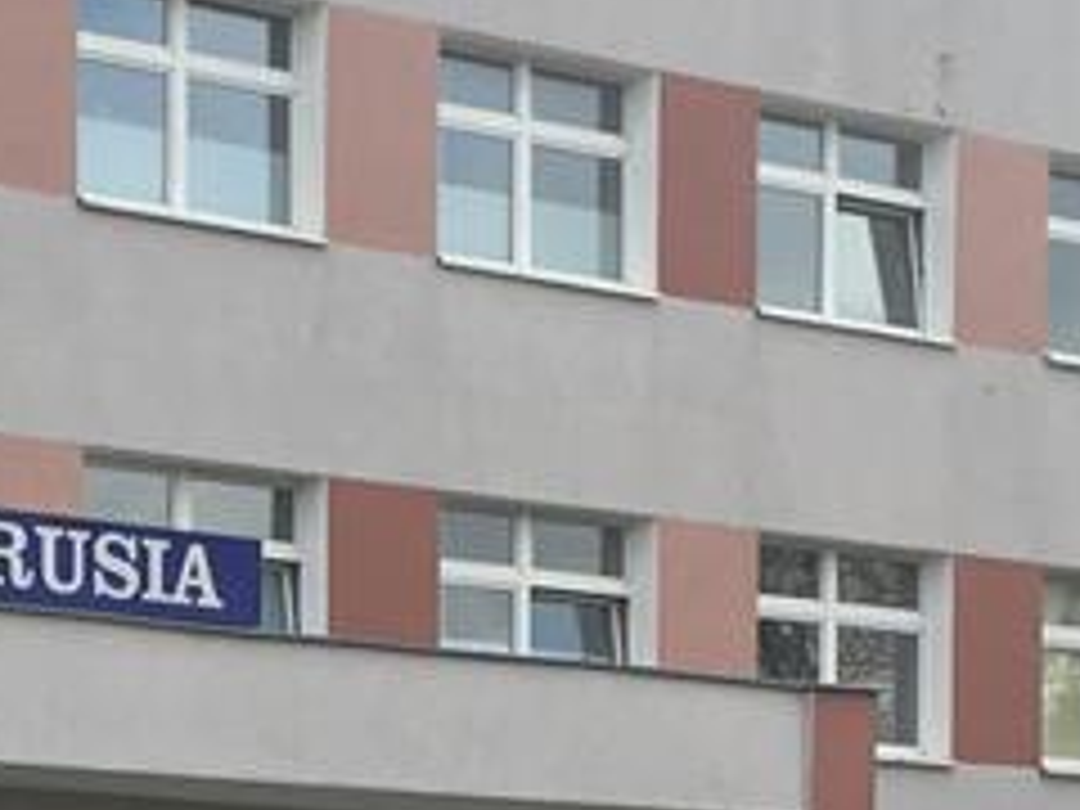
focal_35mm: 145
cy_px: 1557
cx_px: -68
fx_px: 4524
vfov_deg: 9.6
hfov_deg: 13.4
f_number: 2.2
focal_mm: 4.15
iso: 25
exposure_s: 1/327
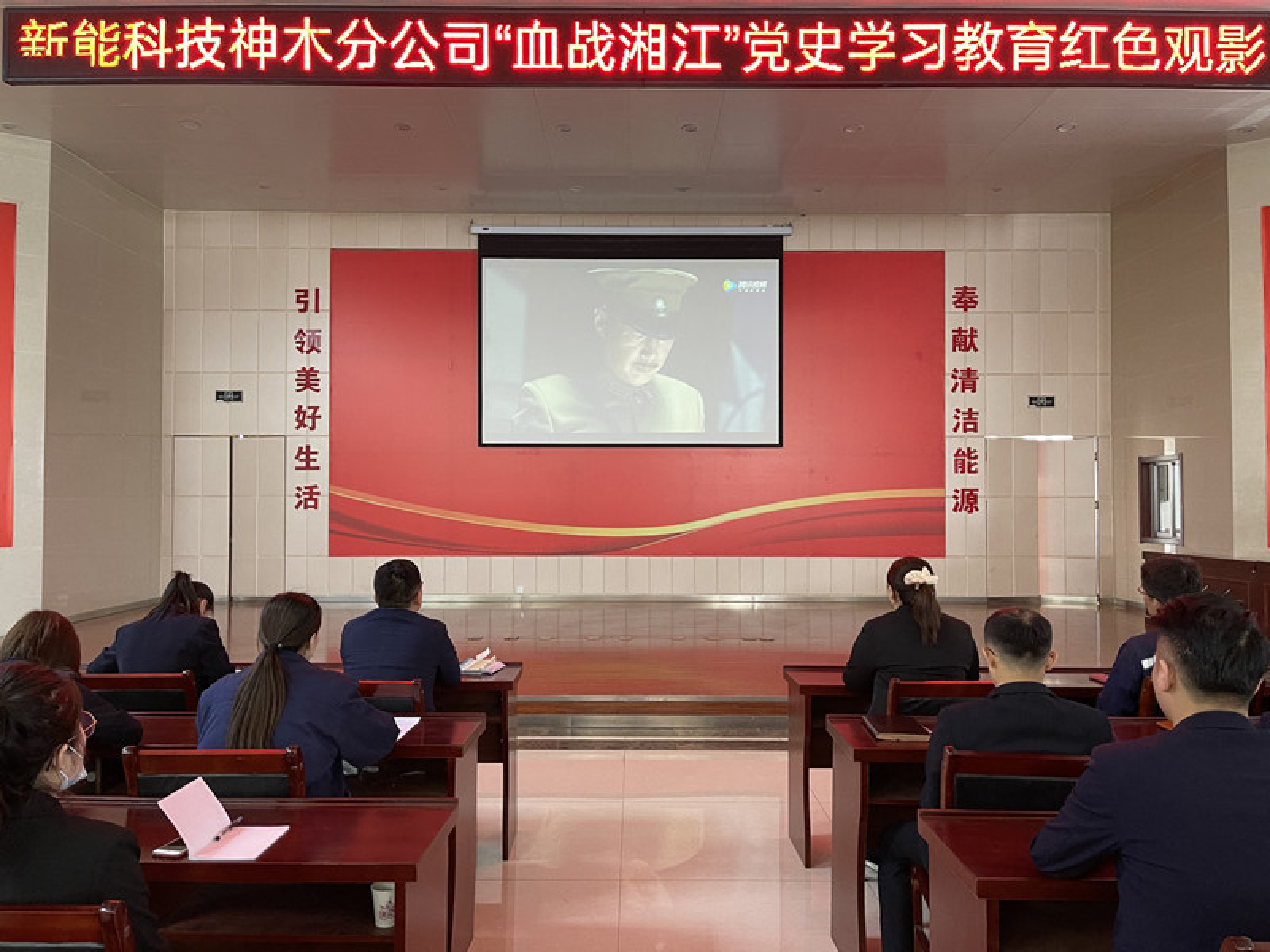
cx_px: 635
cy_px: 476
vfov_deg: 53.1
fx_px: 954
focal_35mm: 26
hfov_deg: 67.3
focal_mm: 5.1
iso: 250
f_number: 1.6
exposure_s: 1/58
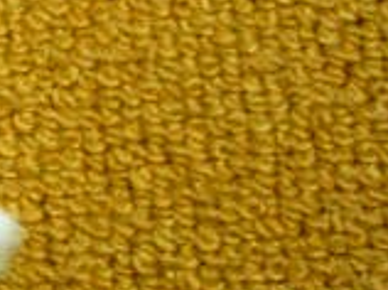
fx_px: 1768
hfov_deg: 11.5
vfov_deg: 9.2
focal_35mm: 158
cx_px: -334
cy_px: -108
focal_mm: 8
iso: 100
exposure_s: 1/8
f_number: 2.8
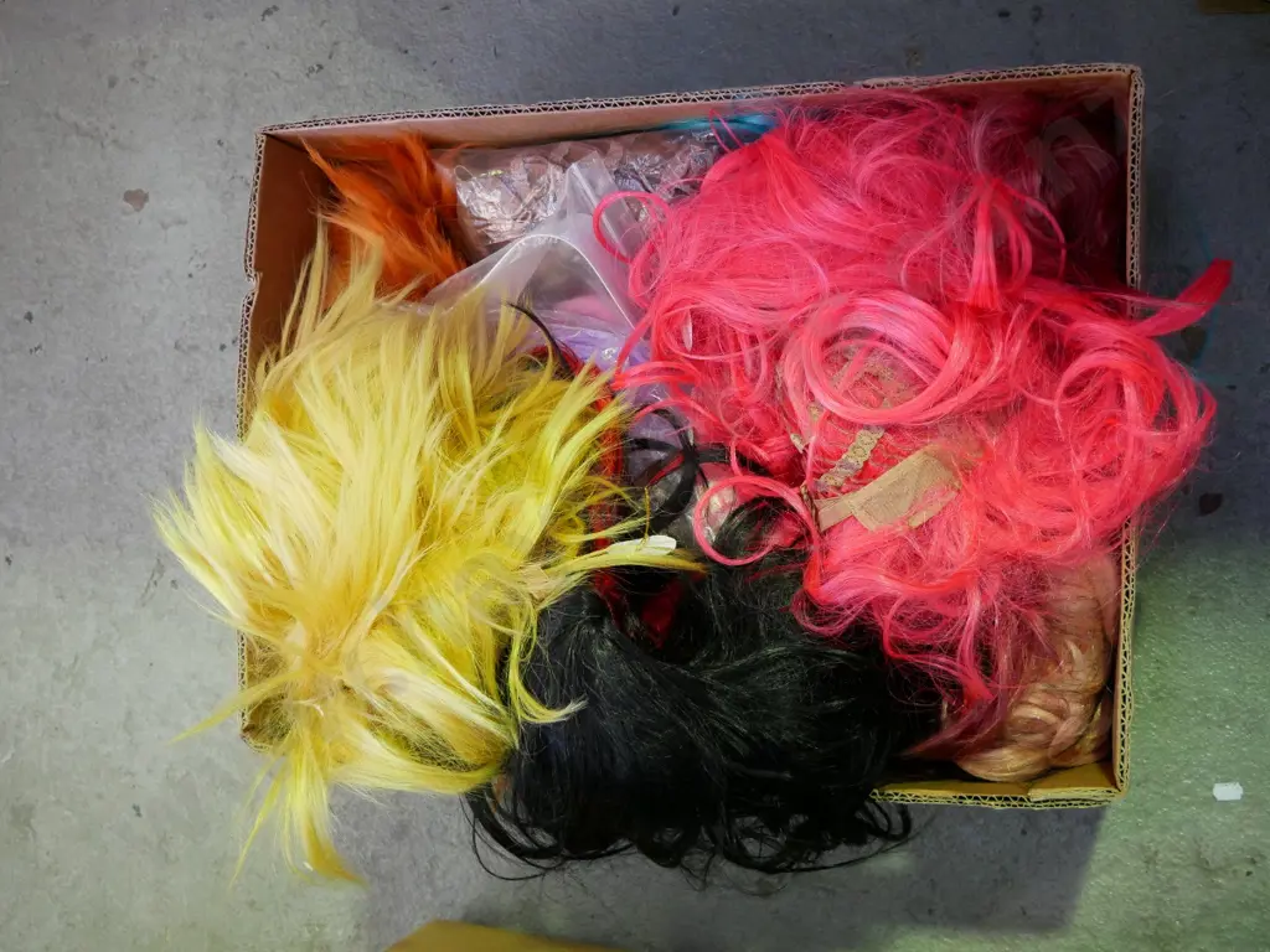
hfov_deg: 42.9
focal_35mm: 44
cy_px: 476
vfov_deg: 32.9
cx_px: 635
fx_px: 1614
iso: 2000
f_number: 4.2
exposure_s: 1/60
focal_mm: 22
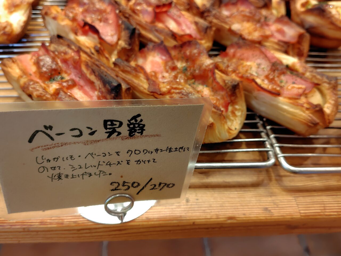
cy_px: 128
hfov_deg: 73.9
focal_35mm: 23
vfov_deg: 58.9
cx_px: 170
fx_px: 227
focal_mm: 5.6
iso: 346
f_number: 1.9
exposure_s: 1/60
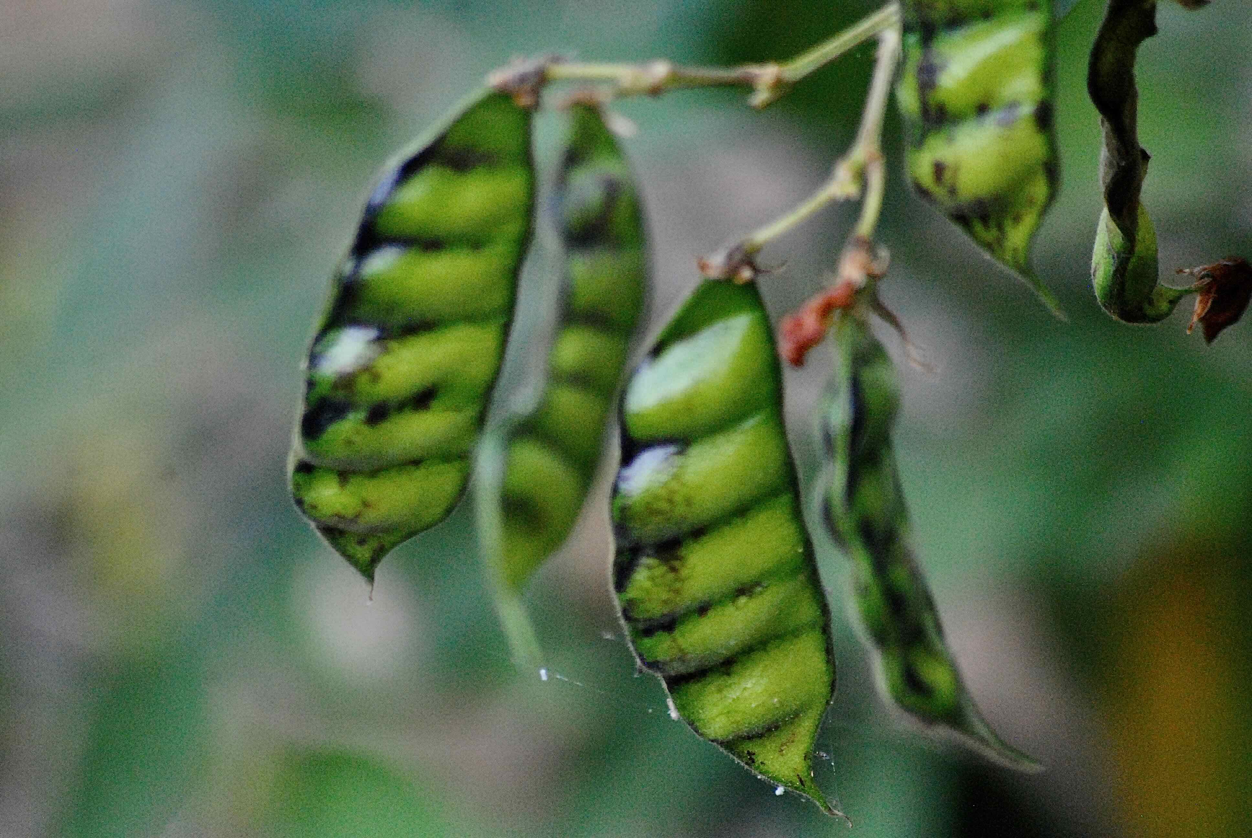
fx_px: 15669
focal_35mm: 450
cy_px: 419
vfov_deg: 3.1
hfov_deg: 4.6
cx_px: 626
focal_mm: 300
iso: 1600
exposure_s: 1/640
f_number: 5.6
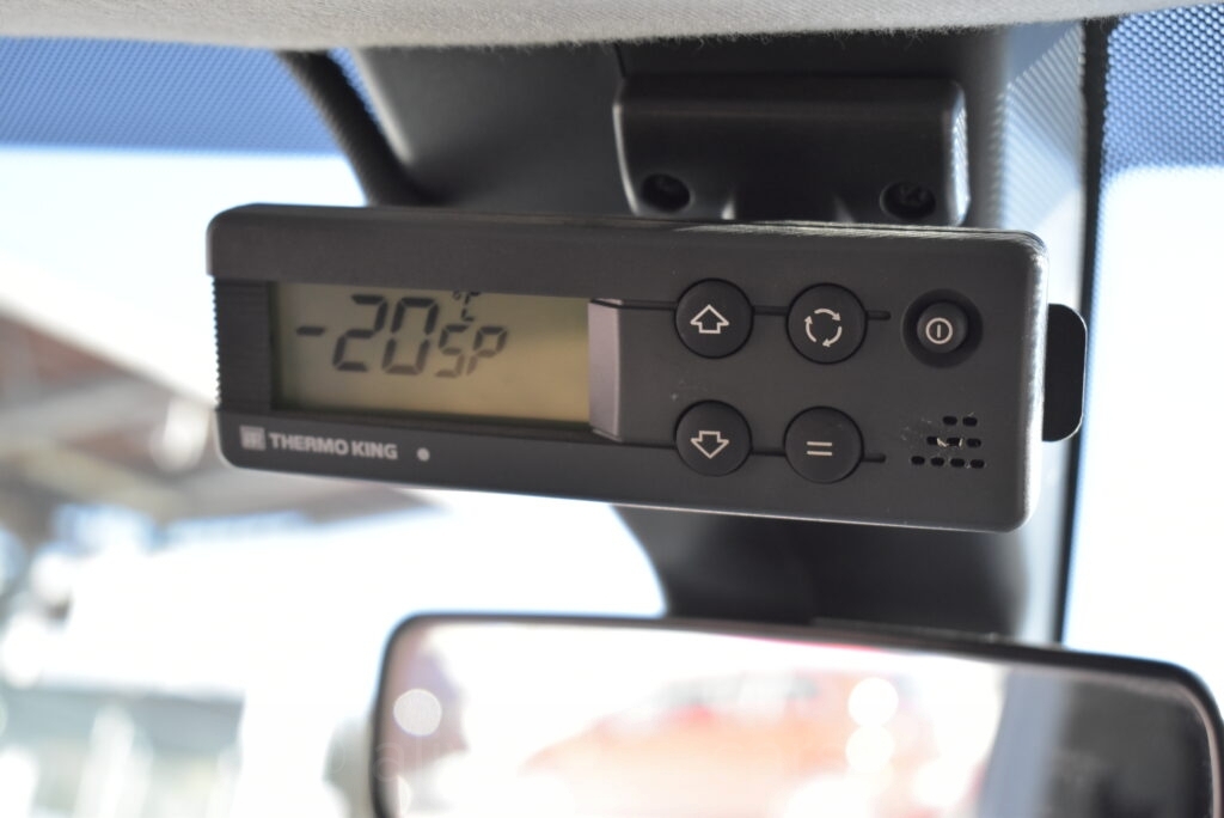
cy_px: 409
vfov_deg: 23.8
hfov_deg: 35.0
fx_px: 1939
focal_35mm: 57
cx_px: 612
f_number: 4.8
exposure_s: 1/800
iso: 1600
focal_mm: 38
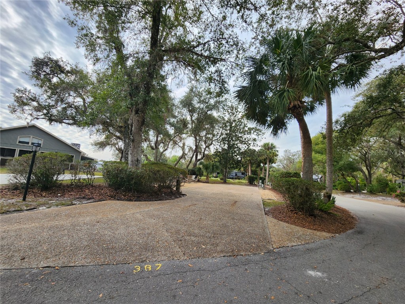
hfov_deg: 106.2
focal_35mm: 13
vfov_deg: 89.9
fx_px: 152
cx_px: 202
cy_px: 152
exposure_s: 1/1245
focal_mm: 2.2
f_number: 2.2
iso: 50
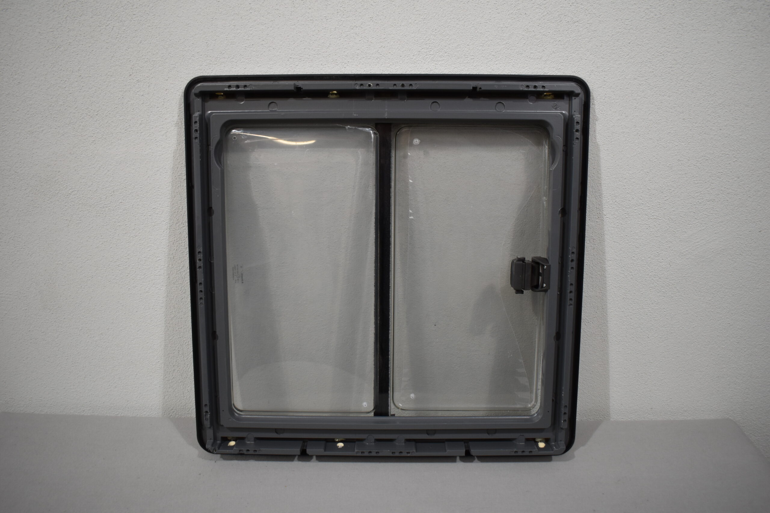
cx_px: 385
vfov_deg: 43.6
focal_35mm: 30
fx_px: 642
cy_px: 256
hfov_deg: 61.9
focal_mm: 20
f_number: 3.8
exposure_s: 1/250
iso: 500
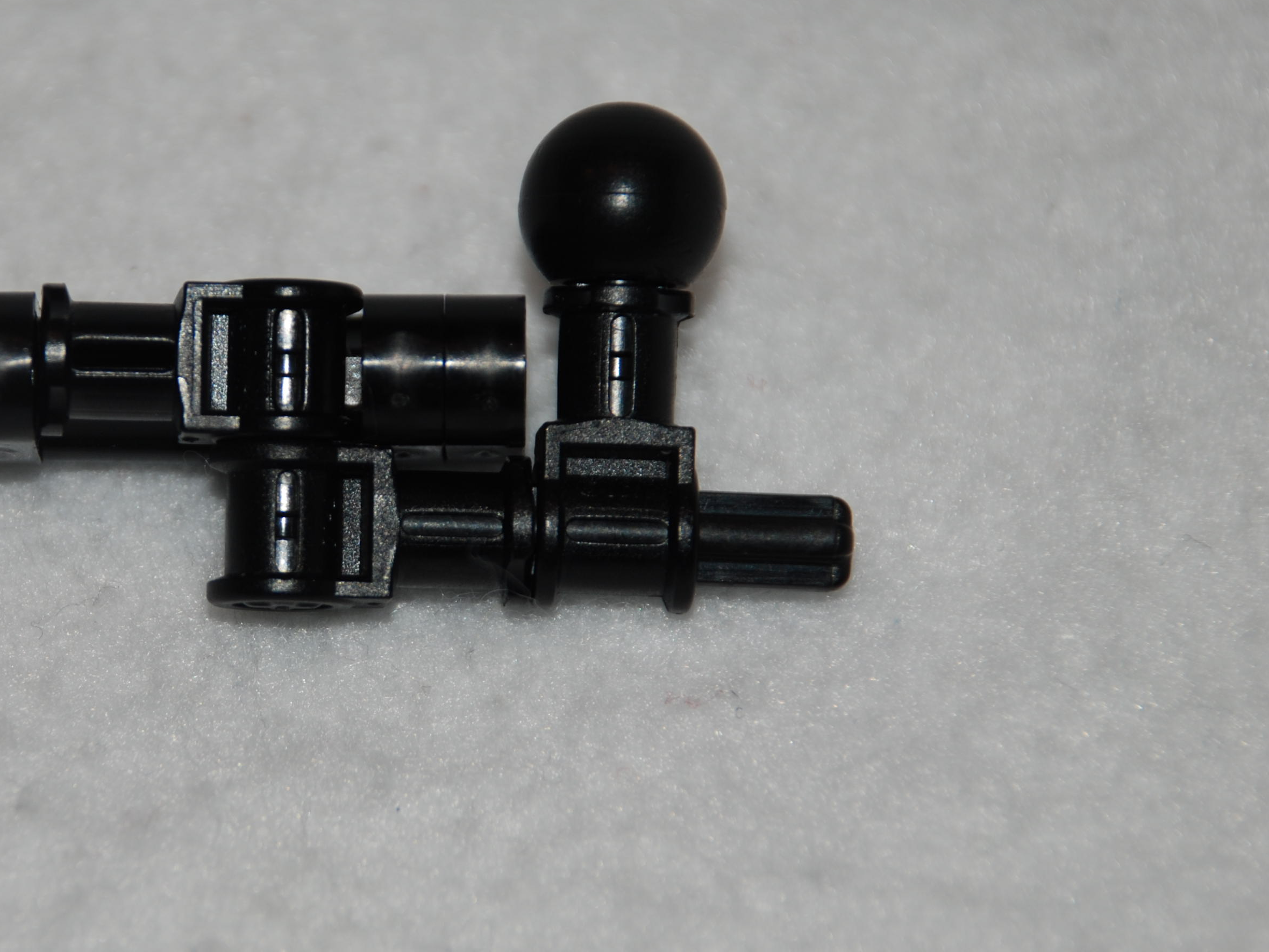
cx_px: 419
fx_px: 11723
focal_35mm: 320
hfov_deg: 6.2
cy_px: 414
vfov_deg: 4.6
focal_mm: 135
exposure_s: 1/60
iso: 100
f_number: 5.6
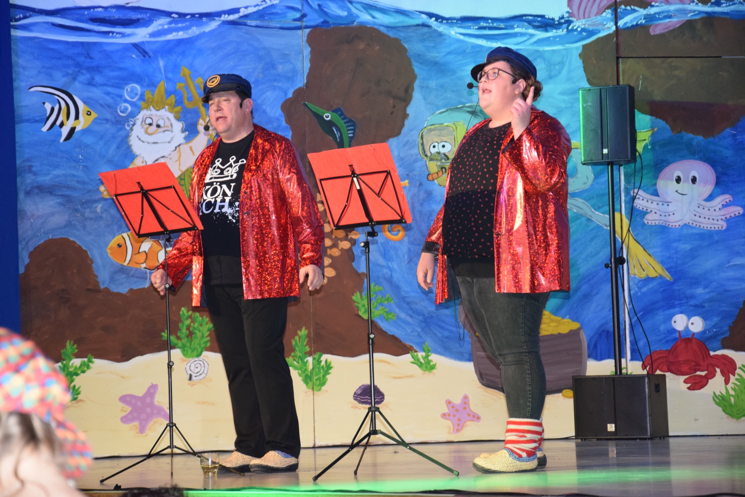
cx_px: 372
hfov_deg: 16.1
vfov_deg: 10.8
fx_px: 2638
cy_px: 248
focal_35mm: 128
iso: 2000
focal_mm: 85
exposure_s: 1/60
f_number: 5.6
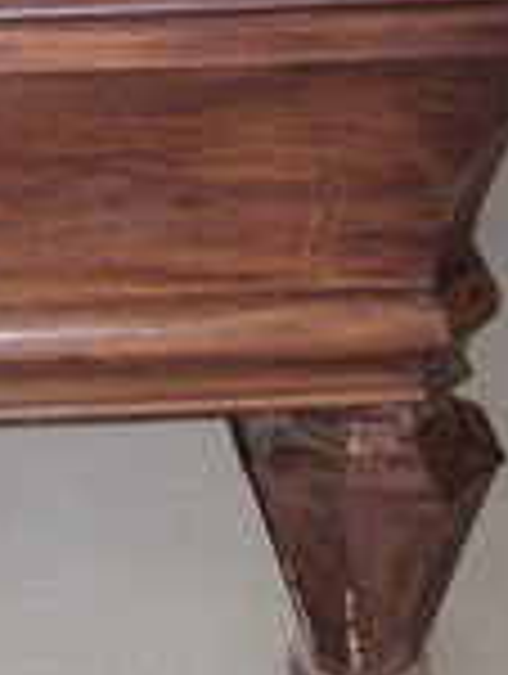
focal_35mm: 140
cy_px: -482
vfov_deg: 12.9
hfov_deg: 10.4
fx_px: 2732
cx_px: -117
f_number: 2.8
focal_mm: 5.8
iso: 400
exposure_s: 1/60
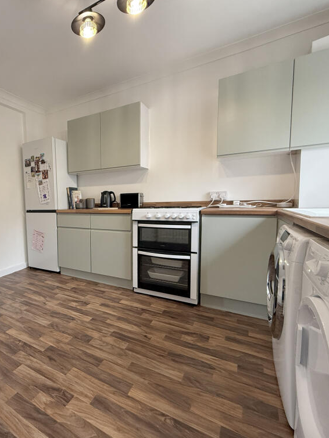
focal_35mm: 19
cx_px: 62
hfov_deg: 62.3
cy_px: 219
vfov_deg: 84.7
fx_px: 241
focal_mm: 2.22
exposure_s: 1/100
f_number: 2.2
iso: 250
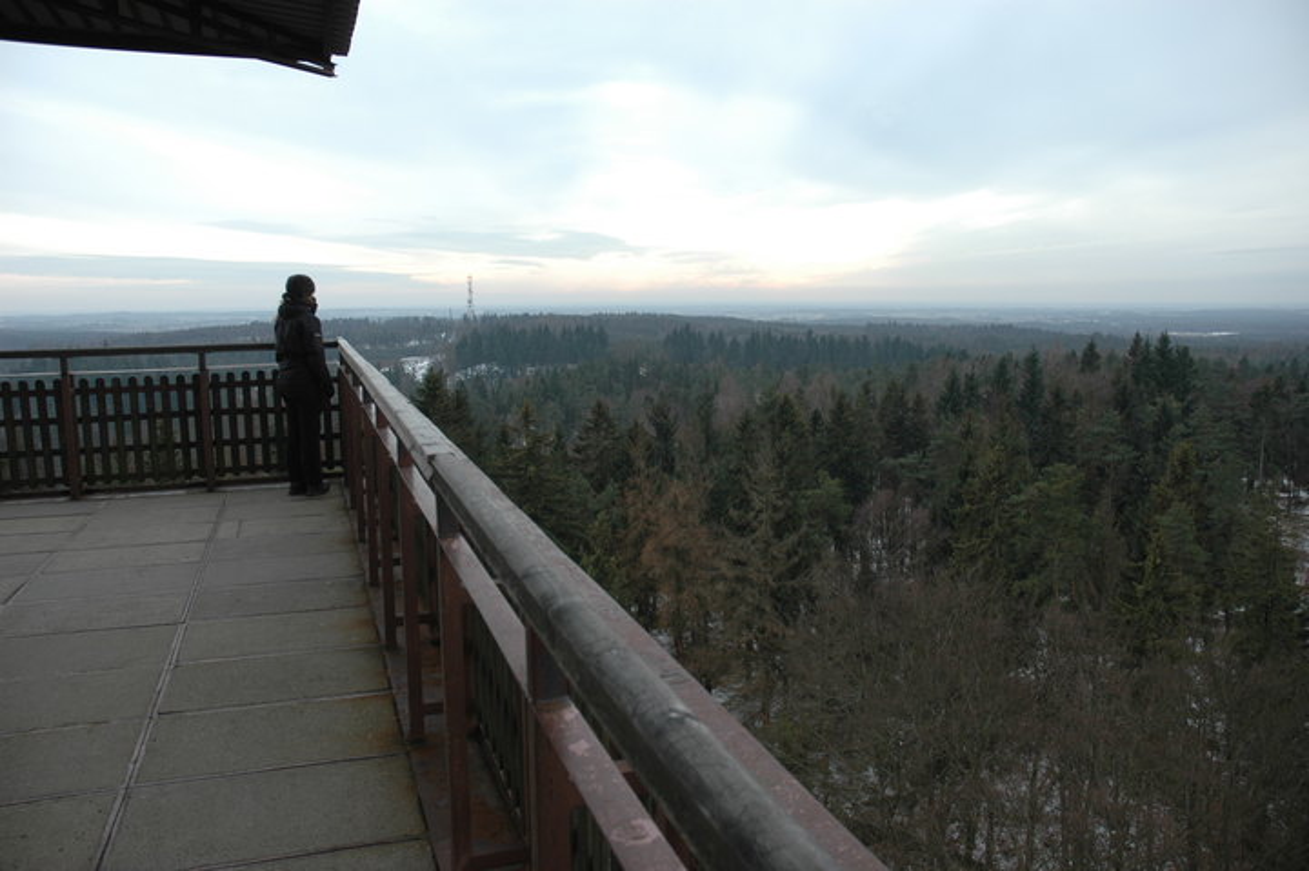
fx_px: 981
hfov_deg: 67.4
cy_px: 436
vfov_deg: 47.9
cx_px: 654
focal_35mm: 27
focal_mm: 18
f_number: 5.6
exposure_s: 1/125
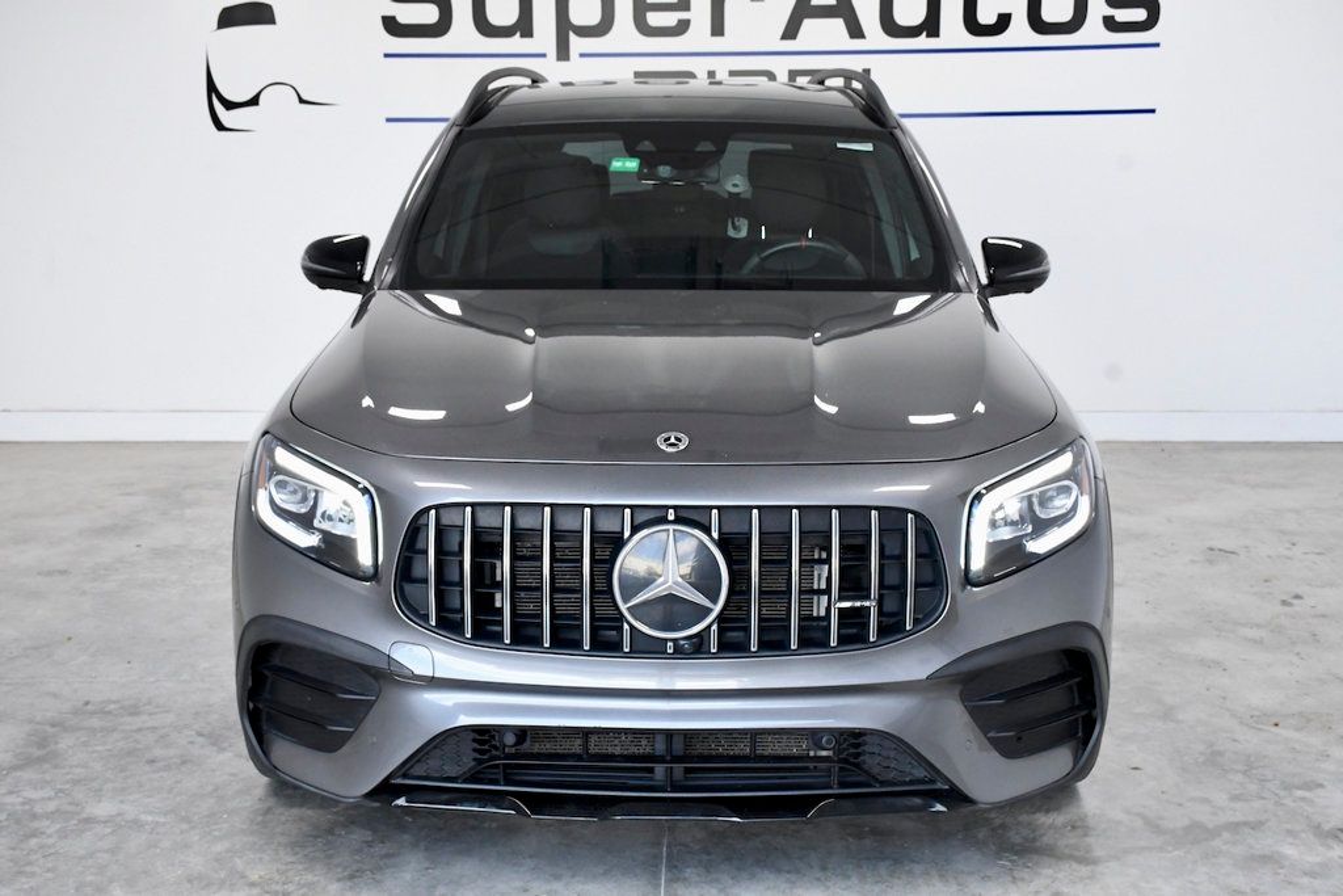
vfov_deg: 28.1
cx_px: 672
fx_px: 1791
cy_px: 448
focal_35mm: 48
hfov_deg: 41.1
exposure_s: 1/320
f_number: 9
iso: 2500
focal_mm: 32
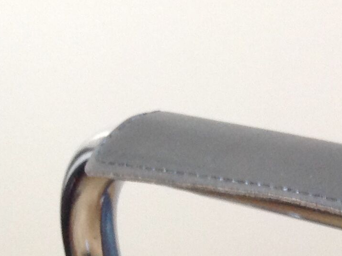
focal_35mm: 127
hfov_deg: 14.0
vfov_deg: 11.0
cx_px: 586
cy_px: 432
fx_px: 1253
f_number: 2.4
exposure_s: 1/15
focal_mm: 4.28
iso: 125
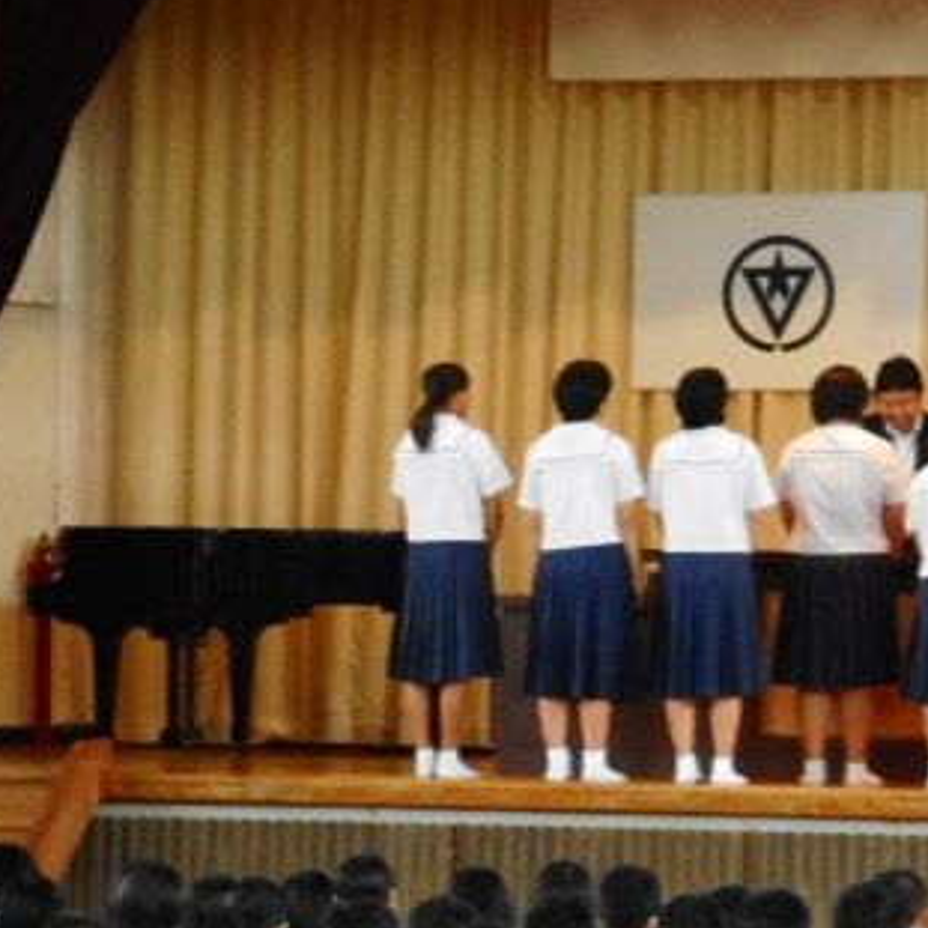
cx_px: 886
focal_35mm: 278
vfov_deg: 6.3
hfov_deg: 6.3
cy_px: 382
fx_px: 8432
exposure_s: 1/20
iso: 800
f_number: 6.2
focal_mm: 27.4
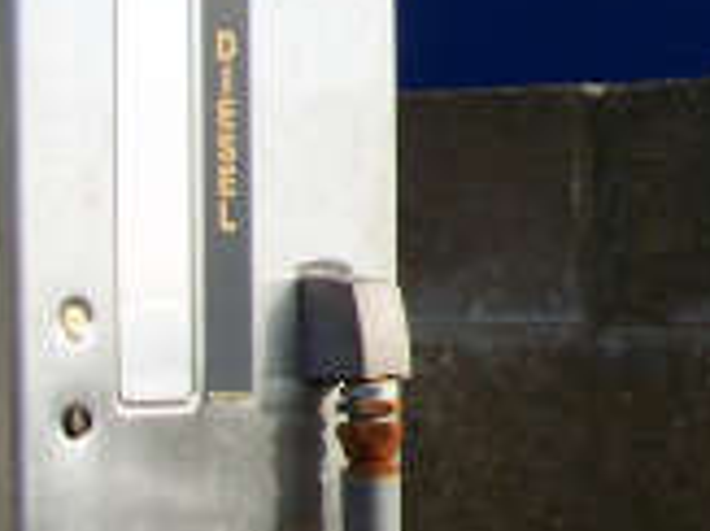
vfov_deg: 7.9
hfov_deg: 10.4
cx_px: 806
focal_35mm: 187
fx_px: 3833
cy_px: 26
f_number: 4
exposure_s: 1/400
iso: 64
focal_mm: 6.3
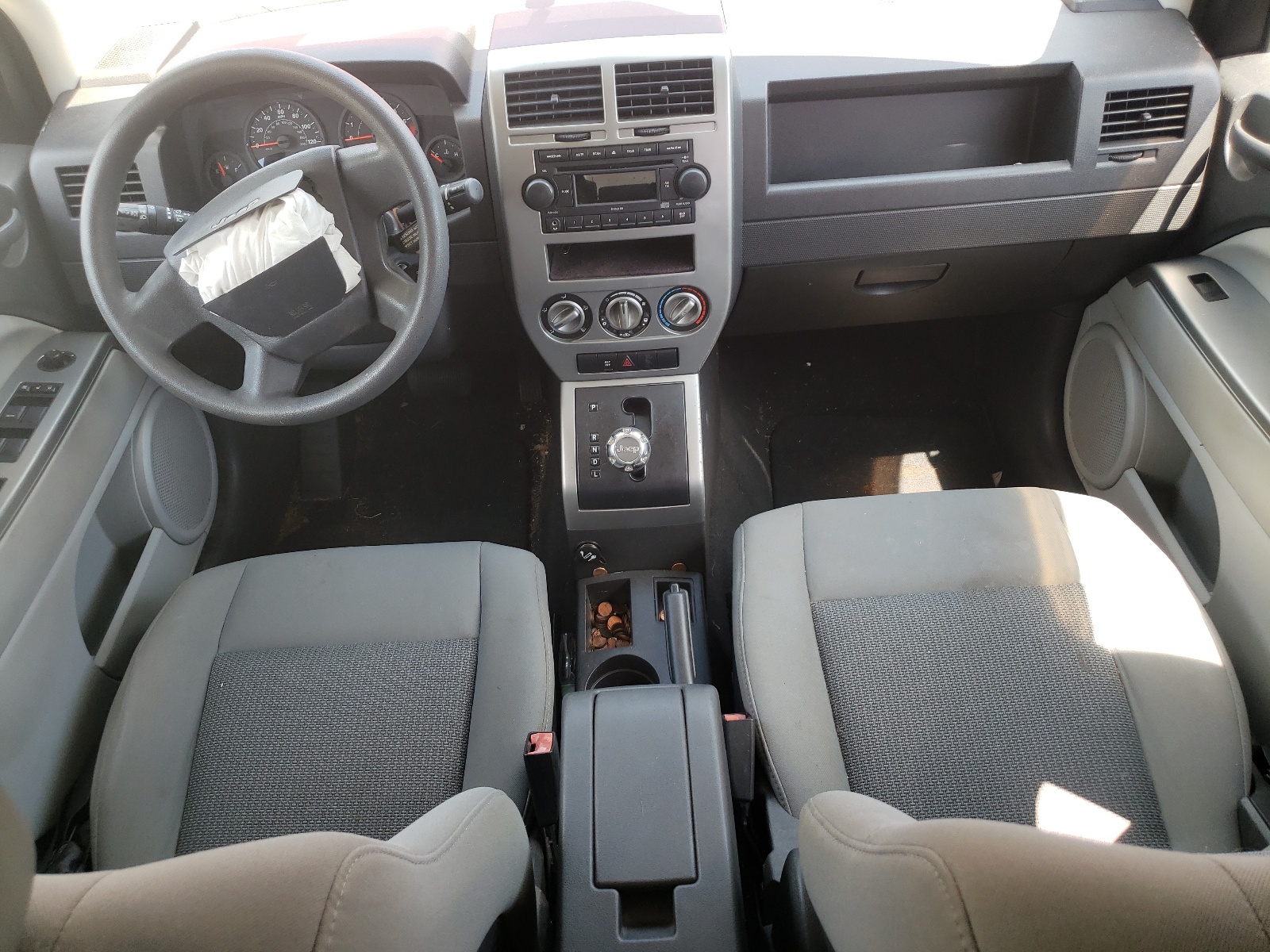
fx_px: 954
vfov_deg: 53.1
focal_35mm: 26
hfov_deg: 67.3
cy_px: 476
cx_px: 635
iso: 50
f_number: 1.5
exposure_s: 1/116
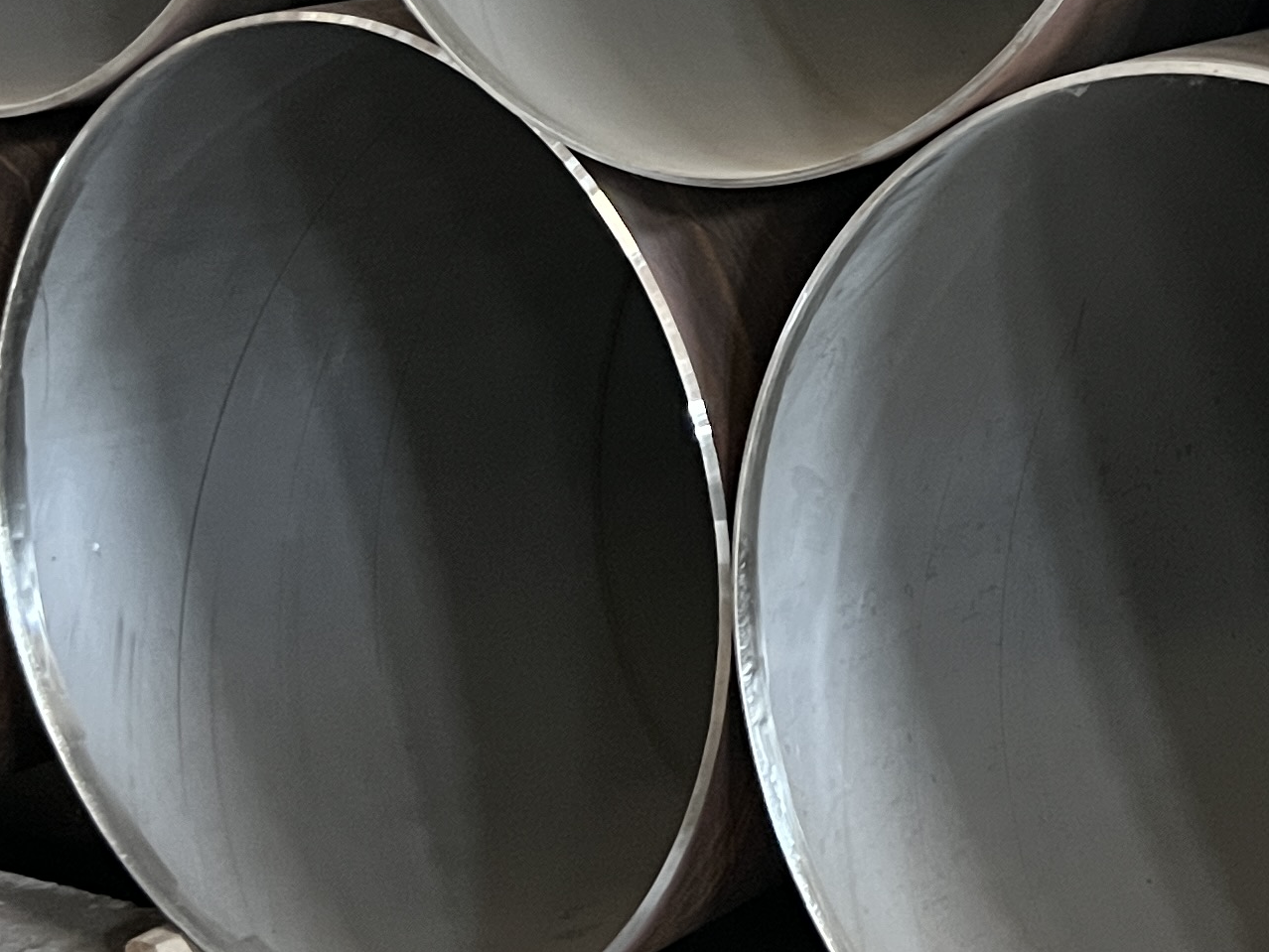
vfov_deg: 17.0
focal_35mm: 82
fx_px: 3007
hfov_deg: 22.5
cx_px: 1397
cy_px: -261
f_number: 1.5
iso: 500
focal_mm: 5.7
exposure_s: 1/59
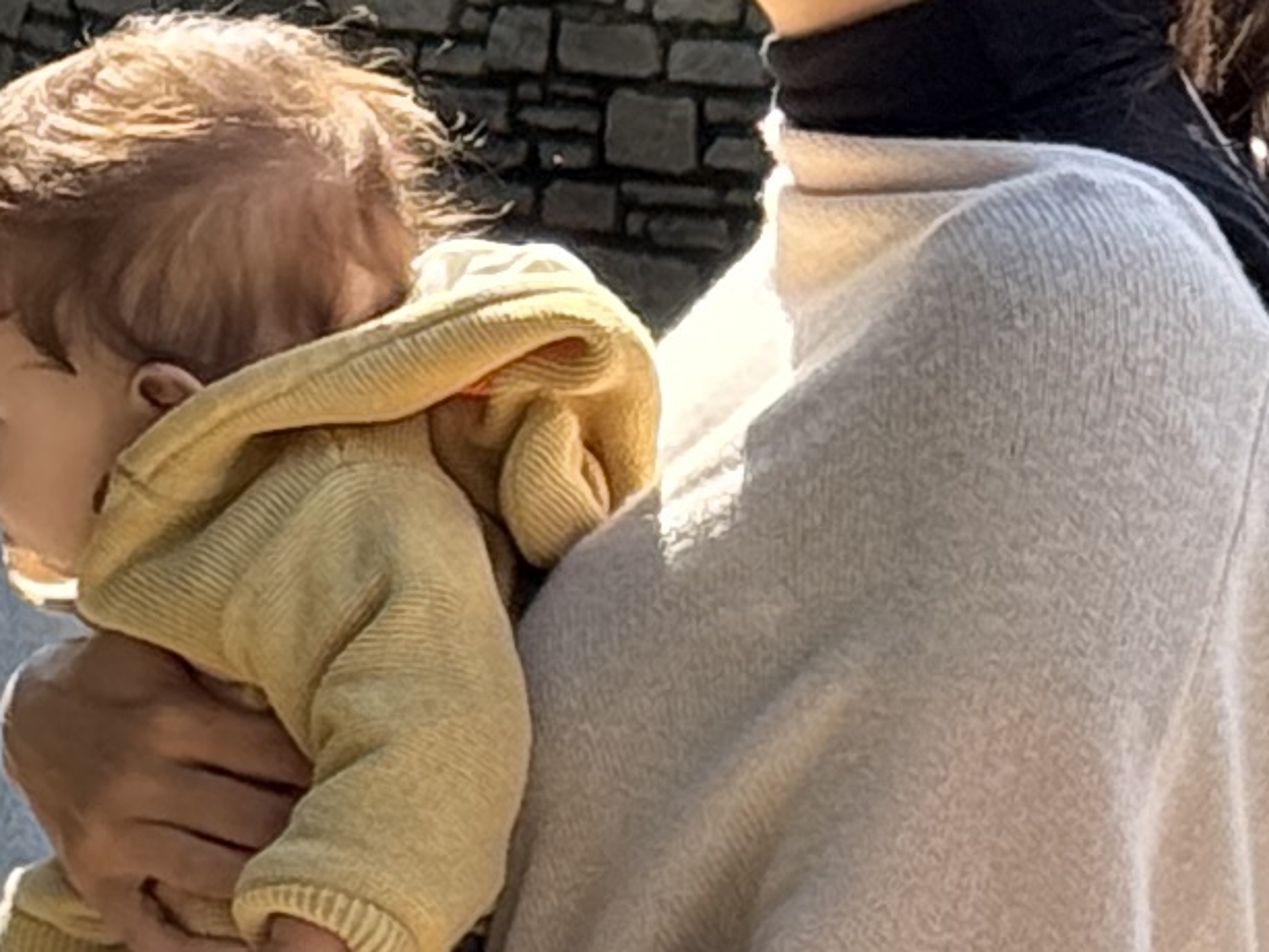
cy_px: 657
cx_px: -2422
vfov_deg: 4.7
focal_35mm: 315
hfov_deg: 5.9
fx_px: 11552
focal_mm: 6.76
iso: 100
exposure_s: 1/1055
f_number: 1.78
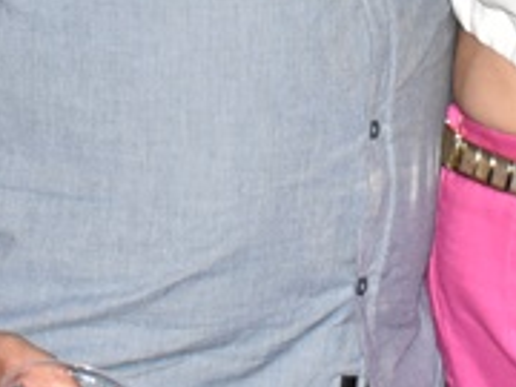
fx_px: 3101
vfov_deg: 6.8
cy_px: -526
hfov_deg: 9.5
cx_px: 361
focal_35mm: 208
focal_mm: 26
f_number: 3.8
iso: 1600
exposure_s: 1/100
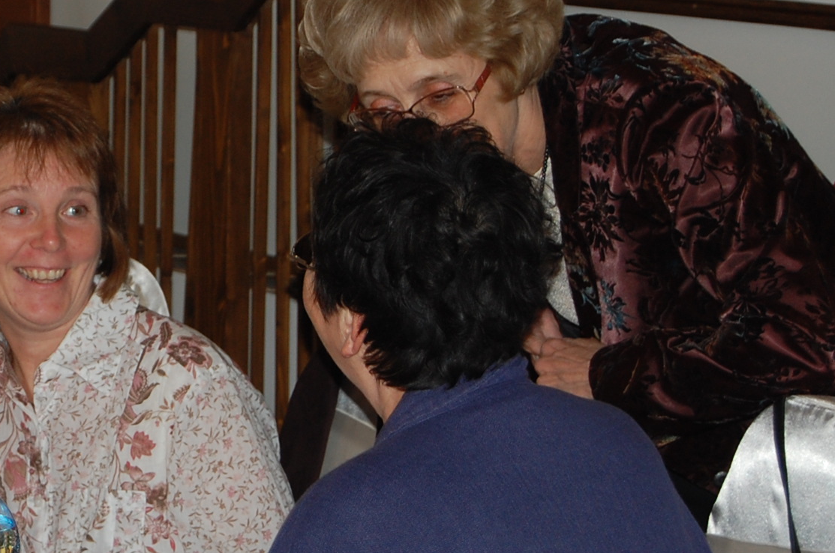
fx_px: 3519
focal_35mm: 152
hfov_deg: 13.3
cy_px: 158
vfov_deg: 9.0
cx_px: -5
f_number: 5.6
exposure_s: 1/60
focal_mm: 50
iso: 400
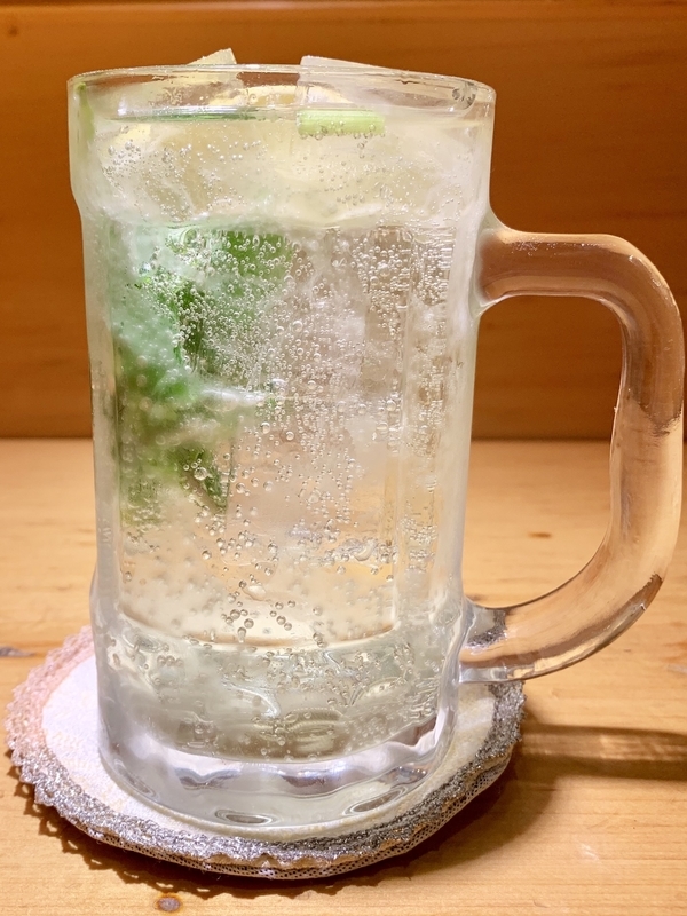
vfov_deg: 67.3
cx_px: 344
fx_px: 688
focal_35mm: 26
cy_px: 458
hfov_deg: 53.1
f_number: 1.8
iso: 64
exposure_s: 1/50
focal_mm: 4.25
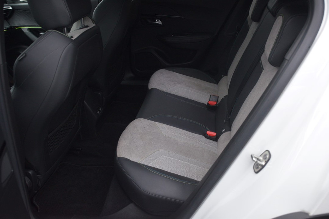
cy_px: 110
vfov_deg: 38.4
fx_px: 315
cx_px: 164
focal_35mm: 34
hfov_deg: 55.1
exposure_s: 1/60
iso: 1250
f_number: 3.8
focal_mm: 23
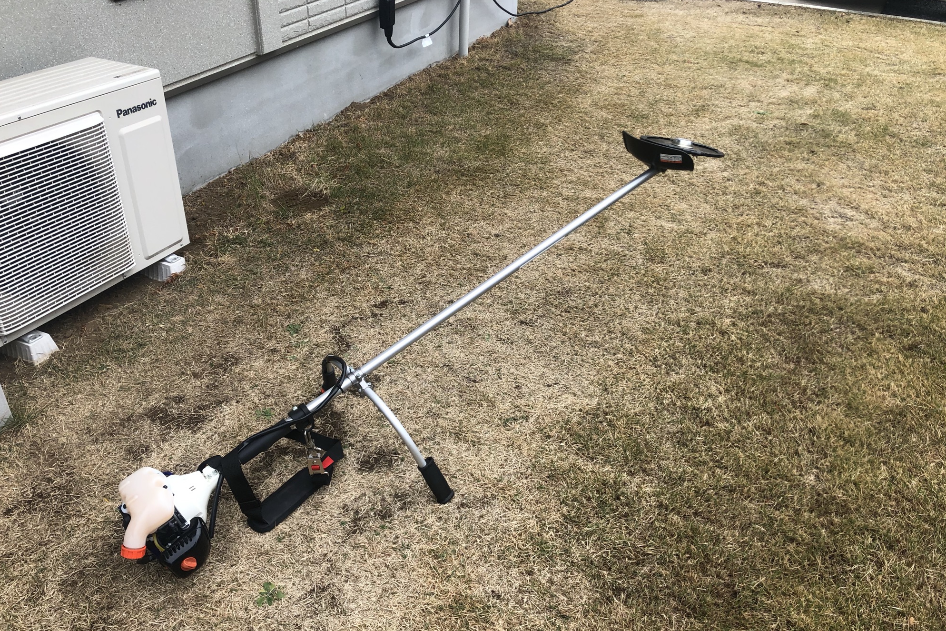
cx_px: 459
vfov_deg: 43.5
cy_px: 353
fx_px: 788
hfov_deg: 61.9
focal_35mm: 30
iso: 20
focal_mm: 3.99
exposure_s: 1/382
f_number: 1.8
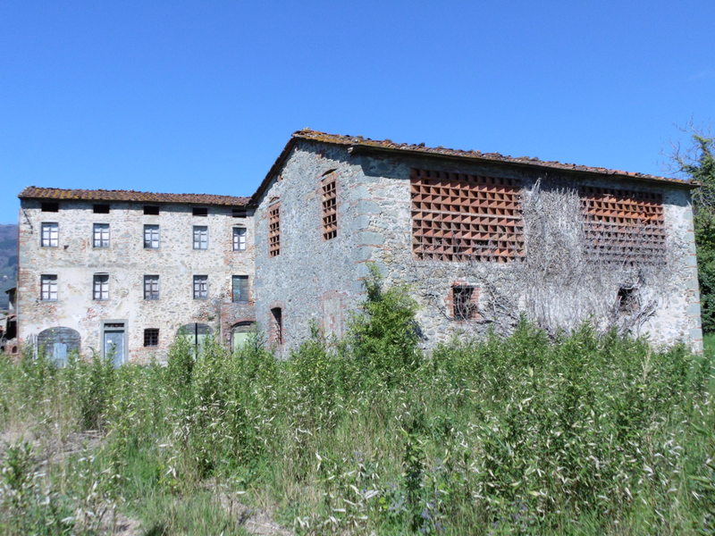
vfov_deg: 40.7
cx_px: 358
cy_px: 268
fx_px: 723
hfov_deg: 52.6
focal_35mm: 35
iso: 100
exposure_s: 1/1500
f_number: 3.5
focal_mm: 6.4
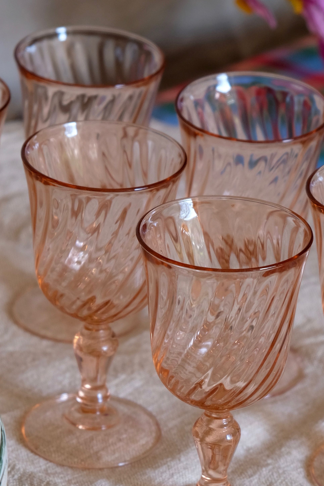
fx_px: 2322
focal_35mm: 172
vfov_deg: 11.9
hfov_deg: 8.0
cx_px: 196
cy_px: 299
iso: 400
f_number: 4
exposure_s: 1/125
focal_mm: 55
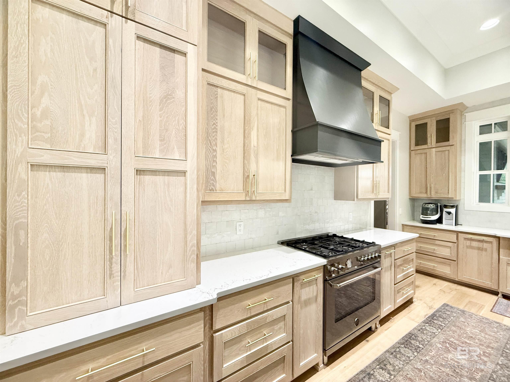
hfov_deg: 102.1
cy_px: 191
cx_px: 255
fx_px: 206
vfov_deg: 85.7
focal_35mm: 14
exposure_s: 1/120
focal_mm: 2.22
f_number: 2.2
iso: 320
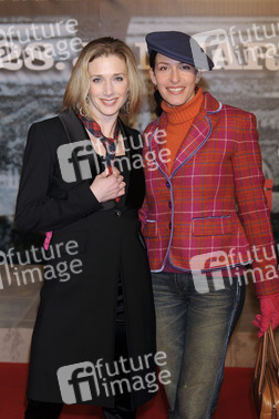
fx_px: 860
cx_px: 146
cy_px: 212
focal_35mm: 74
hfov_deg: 18.4
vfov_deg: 27.3
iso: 400
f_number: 7.1
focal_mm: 70
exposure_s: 1/160
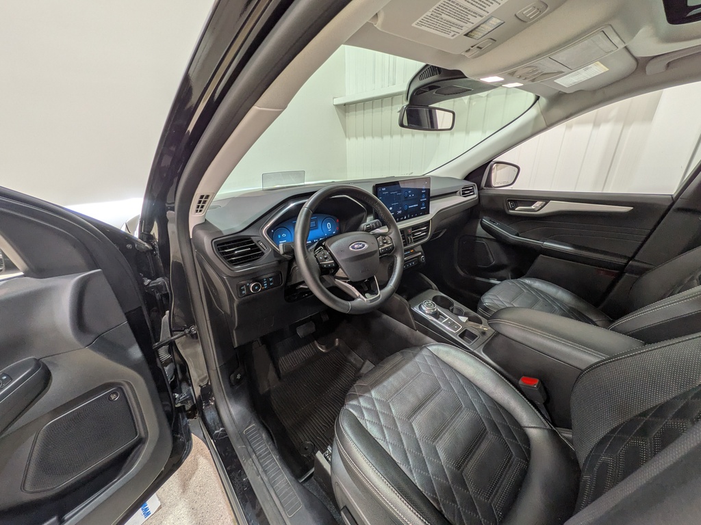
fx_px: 284
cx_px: 350
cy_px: 262
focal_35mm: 14
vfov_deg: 85.7
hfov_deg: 102.1
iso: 49
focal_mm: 1.83
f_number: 2.2
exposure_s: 1/33.3
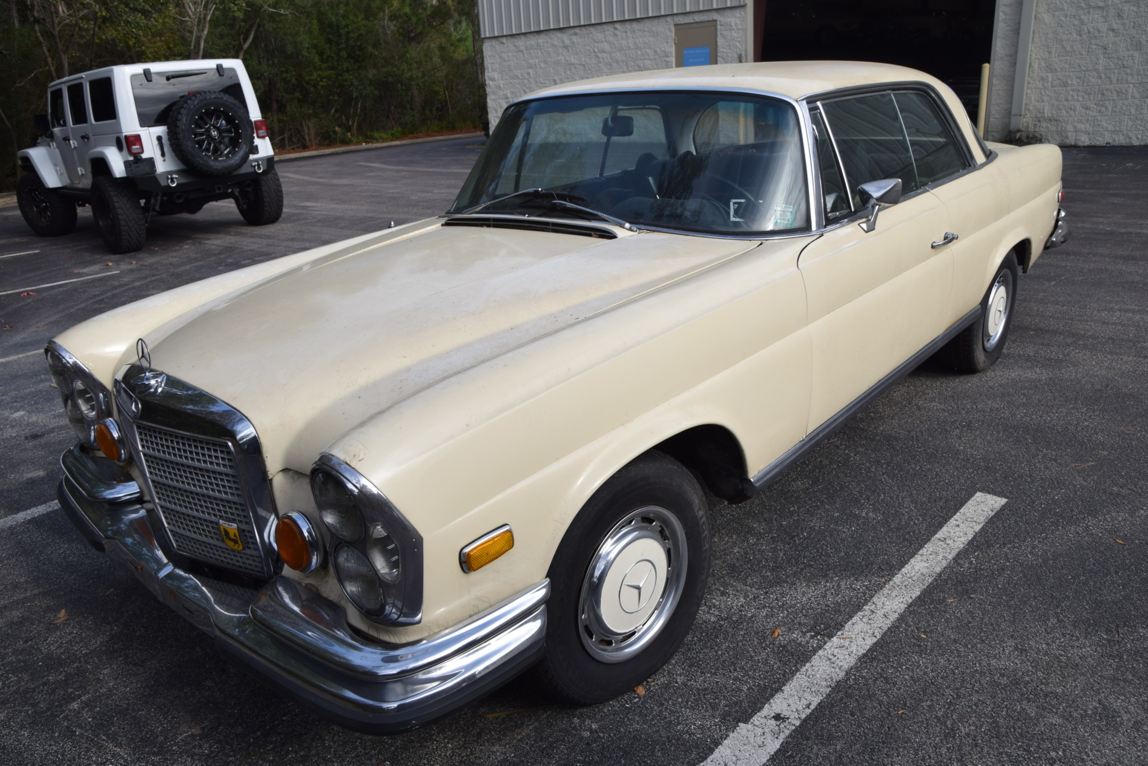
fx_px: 813
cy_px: 383
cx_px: 574
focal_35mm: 26
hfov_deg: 70.4
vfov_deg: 50.4
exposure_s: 1/320
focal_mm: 17
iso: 200
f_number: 9
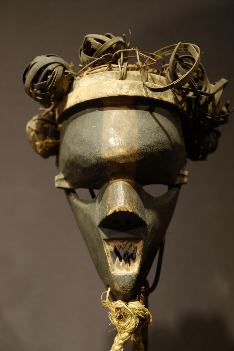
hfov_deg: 35.1
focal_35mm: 38
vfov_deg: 50.7
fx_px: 370
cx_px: 117
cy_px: 176
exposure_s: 1/15
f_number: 3.2
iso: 320
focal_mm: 25.4
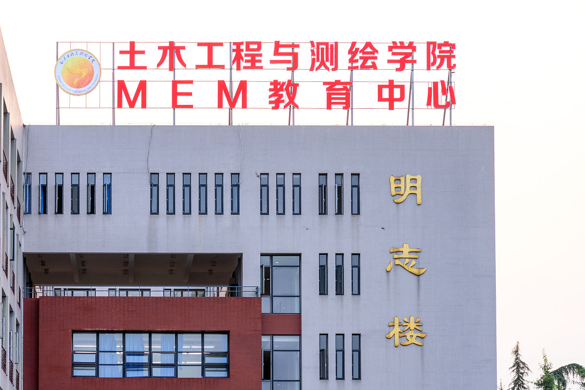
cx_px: 292
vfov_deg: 15.2
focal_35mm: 90
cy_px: 195
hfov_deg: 22.6
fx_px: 1462
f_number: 5
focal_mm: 60
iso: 100
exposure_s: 1/160
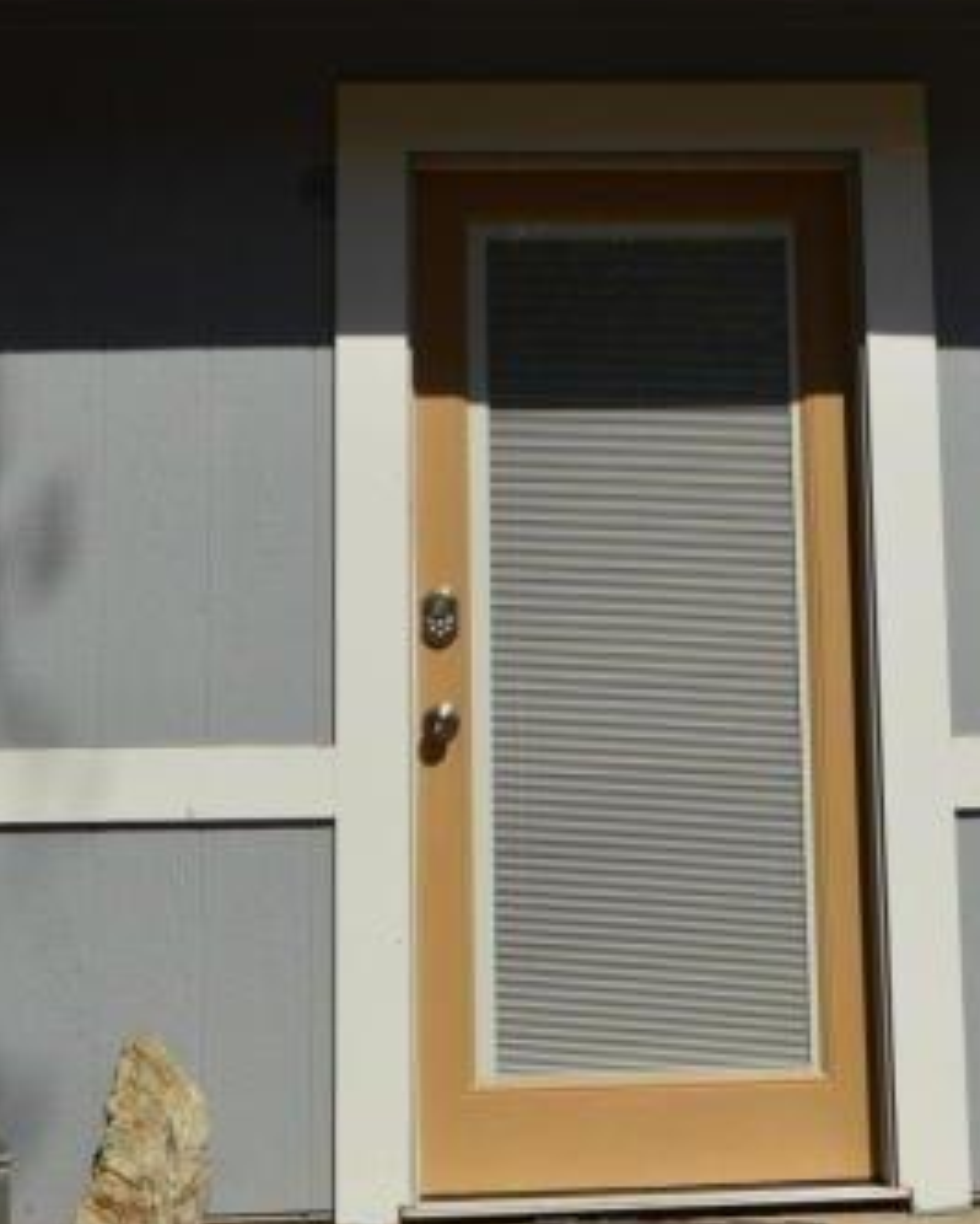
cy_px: 234
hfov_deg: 19.6
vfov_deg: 24.0
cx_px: 693
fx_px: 2825
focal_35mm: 78
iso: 200
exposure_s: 1/500
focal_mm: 24
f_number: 11
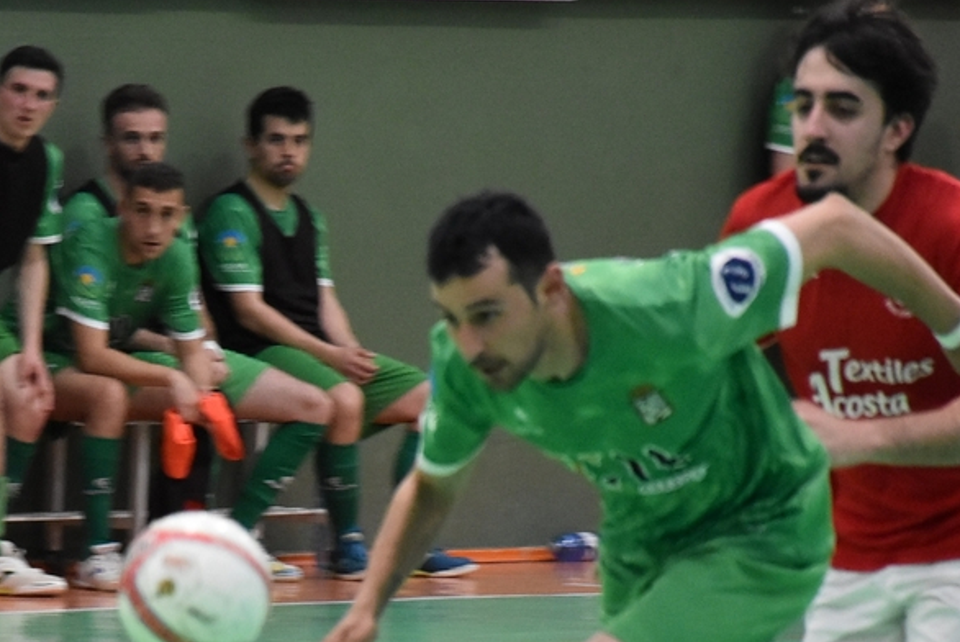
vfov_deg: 3.2
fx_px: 11478
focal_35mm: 430
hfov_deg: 4.8
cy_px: 506
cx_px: 298
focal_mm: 140
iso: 3200
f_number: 5.6
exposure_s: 1/320
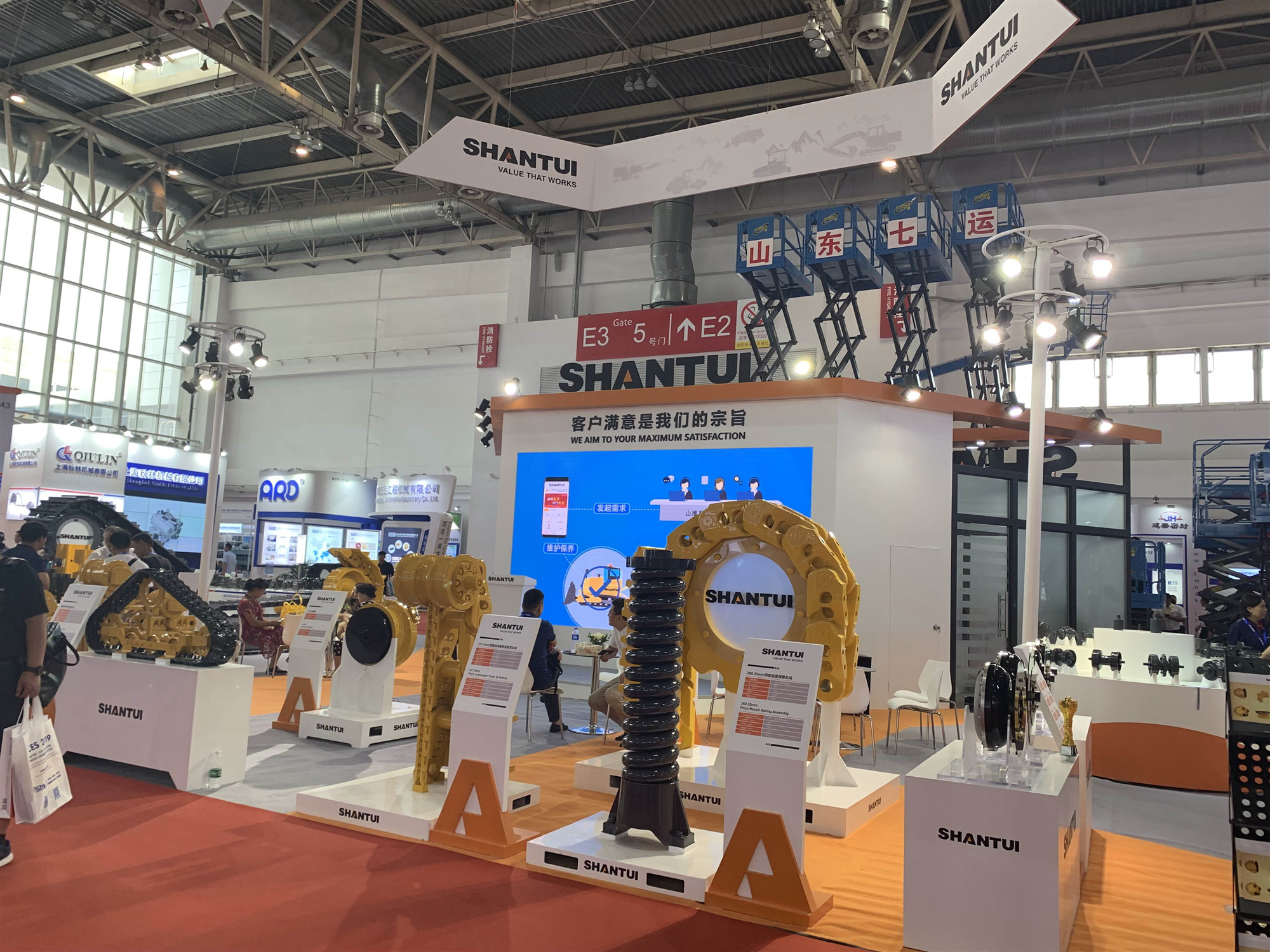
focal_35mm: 26
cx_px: 635
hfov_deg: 67.3
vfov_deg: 53.1
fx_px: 954
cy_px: 476
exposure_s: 1/100
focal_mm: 4.25
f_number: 1.8
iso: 64
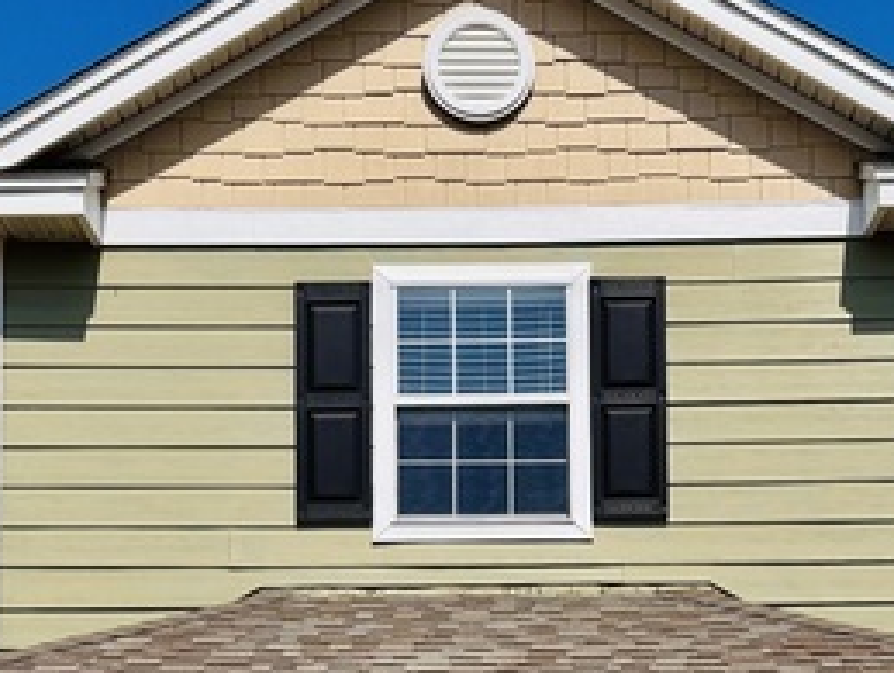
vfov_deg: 19.0
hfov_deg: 26.3
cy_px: 780
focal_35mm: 74
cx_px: 504
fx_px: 1914
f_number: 1.78
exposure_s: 1/10417
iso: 80
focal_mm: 6.76
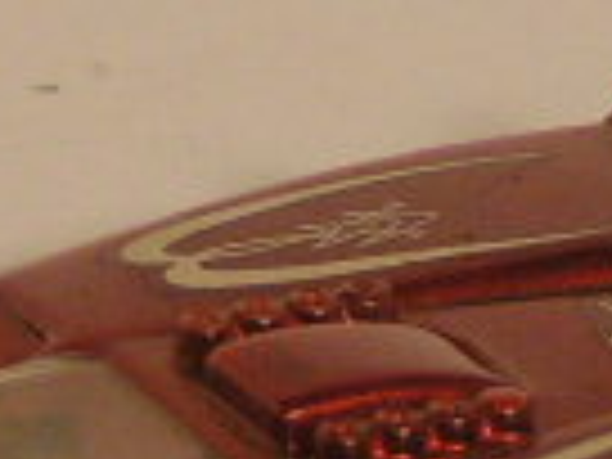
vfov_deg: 1.5
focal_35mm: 968
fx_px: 17114
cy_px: 896
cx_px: 22
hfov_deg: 2.0
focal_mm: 31.5
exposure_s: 1/250
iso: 125
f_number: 3.5
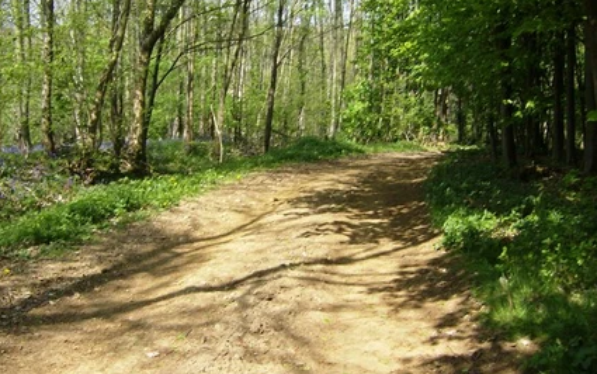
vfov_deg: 29.8
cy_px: 149
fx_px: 700
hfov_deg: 46.2
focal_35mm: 43
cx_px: 277
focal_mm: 6
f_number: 4.7
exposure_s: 1/248
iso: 100
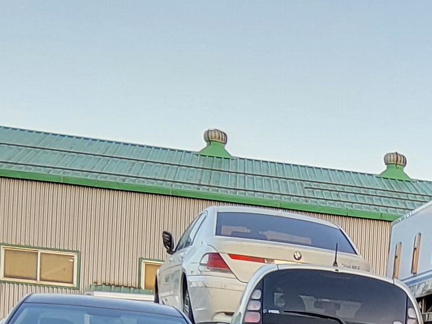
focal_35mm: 132
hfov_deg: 14.1
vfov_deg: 10.2
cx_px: 633
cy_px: 682
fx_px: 1647
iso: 40
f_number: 1.8
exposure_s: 1/100
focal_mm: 3.98
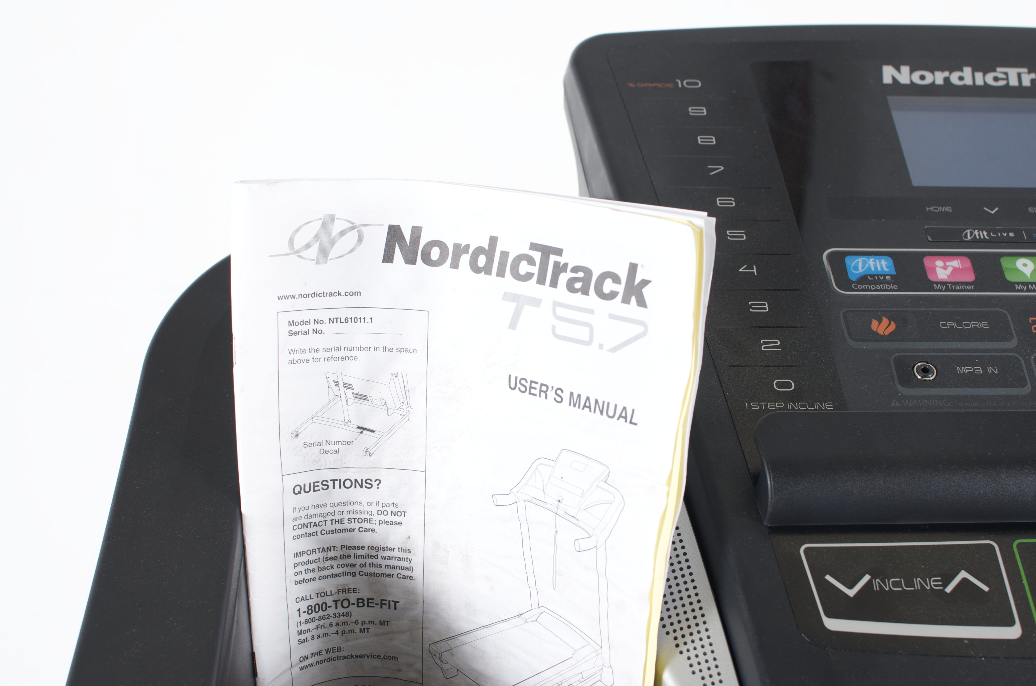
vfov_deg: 25.6
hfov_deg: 37.9
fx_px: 1508
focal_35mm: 52
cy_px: 343
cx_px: 518
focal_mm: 35
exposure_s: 1/100
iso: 100
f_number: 5.6
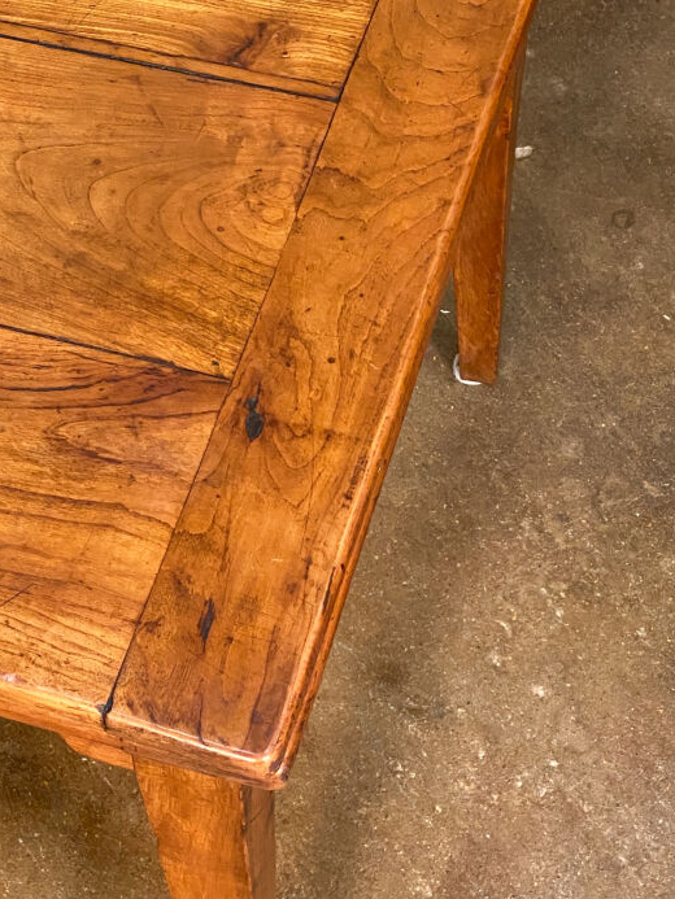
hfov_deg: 16.4
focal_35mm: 90
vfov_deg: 21.7
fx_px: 2339
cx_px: 213
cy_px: 342
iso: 400
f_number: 2
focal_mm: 6
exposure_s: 1/60
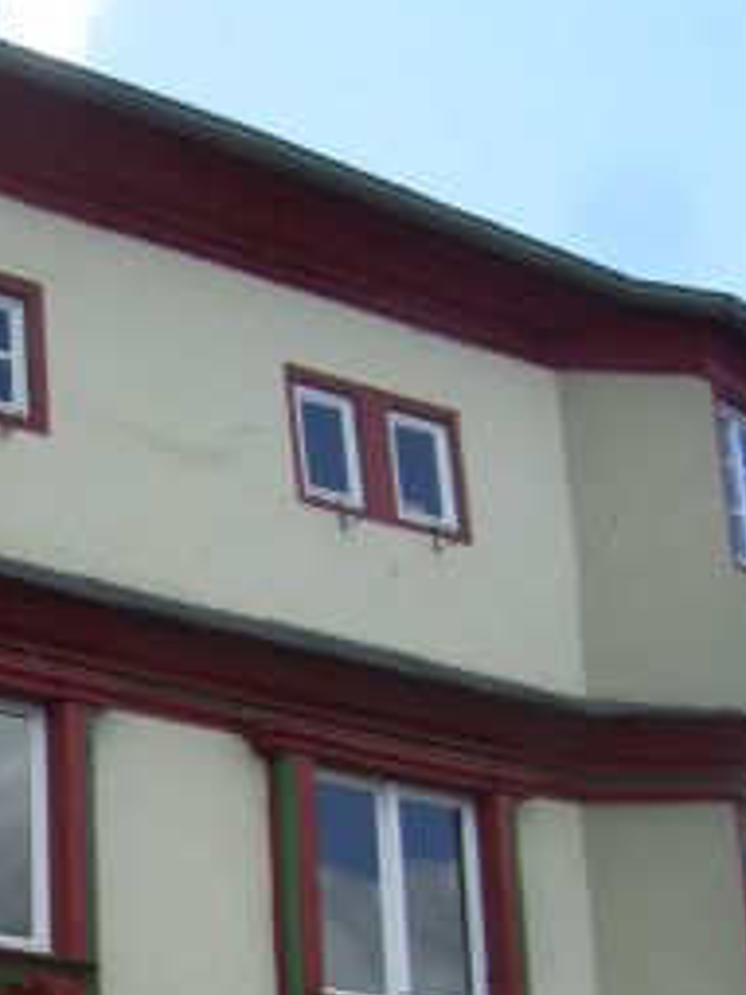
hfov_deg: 17.4
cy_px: 901
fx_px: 2358
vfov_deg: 23.2
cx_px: -47
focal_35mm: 82
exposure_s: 1/160
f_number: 6.4
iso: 50
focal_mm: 7.8
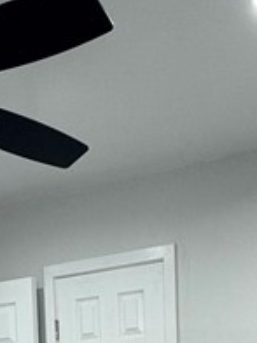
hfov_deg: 20.0
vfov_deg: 22.5
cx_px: 187
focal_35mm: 73
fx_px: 723
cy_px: 497
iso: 125
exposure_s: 1/120
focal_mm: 2.22
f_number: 2.2
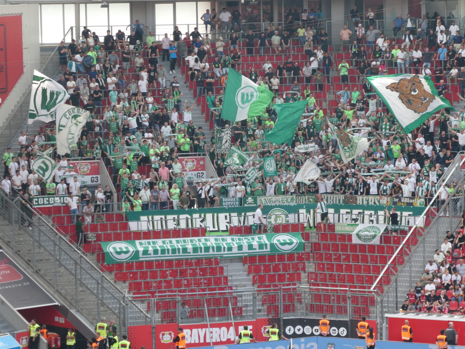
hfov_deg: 10.5
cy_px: 156
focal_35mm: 189
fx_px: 2539
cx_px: 231
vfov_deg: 7.9
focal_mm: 28.7
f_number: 5.5
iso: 100
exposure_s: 1/80
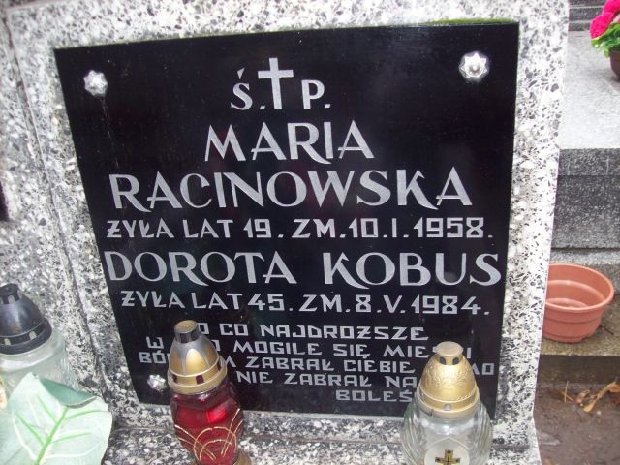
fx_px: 645
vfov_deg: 39.7
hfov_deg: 51.4
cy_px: 232
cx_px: 310
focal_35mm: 36
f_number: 2.7
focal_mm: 6
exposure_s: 1/64
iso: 80
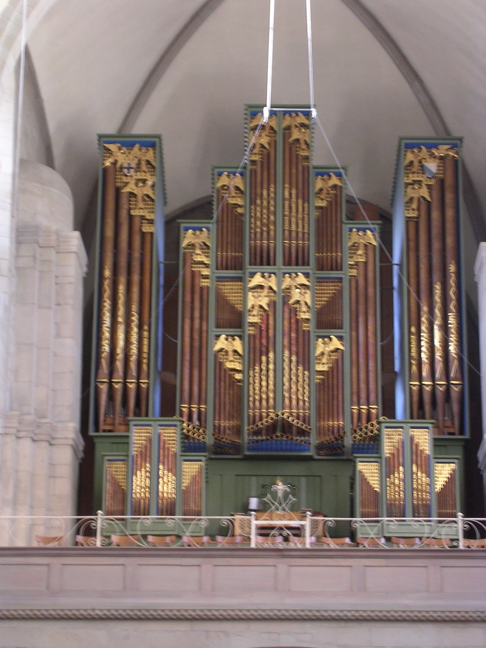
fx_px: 1873
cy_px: 324
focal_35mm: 100
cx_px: 243
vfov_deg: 19.6
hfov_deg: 14.8
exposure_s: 1/3.6
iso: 216
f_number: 4.5
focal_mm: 15.2
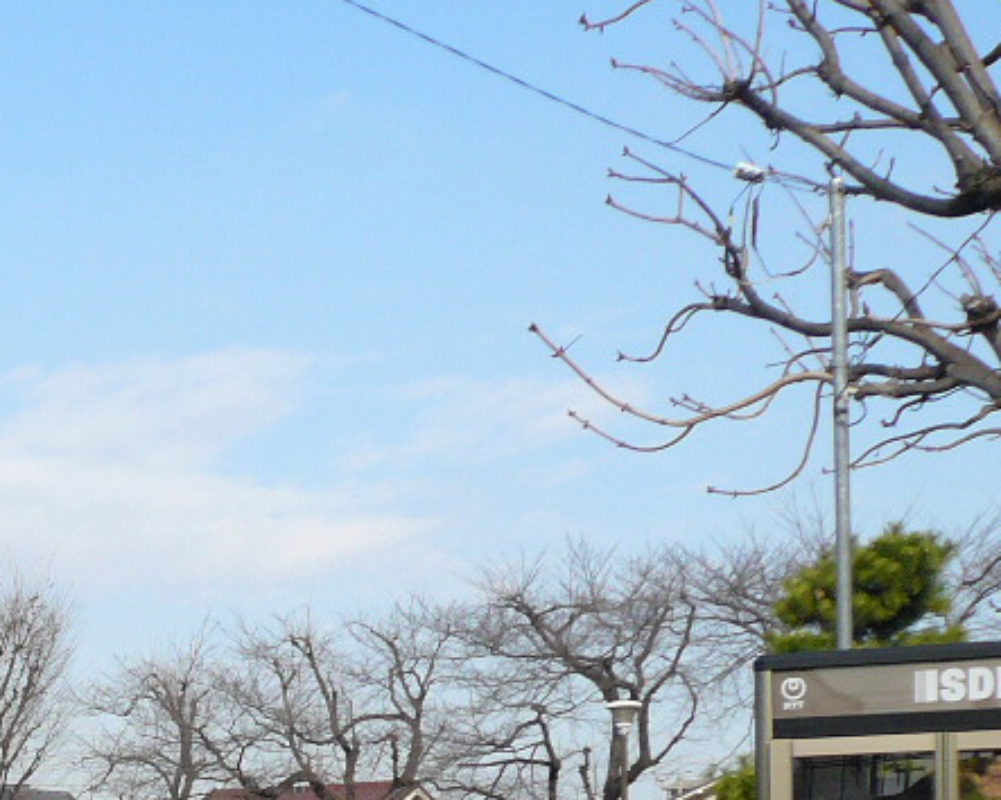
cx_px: -230
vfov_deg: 18.3
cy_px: 990
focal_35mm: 79
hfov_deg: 22.1
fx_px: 2339
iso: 100
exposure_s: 1/125
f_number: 8
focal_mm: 4.6
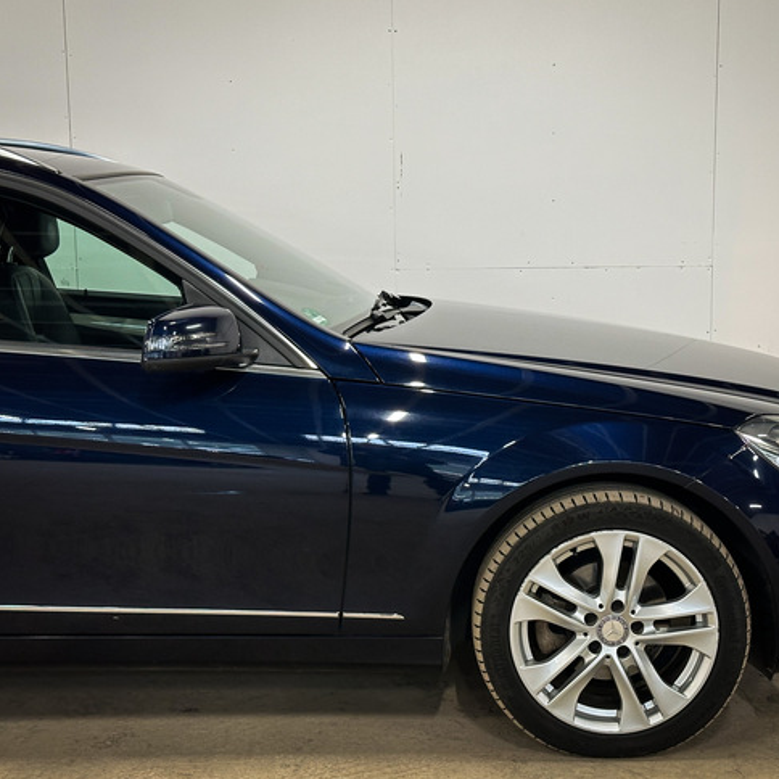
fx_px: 1451
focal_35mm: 57
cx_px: 431
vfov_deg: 30.0
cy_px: 390
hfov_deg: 30.0
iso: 160
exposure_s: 1/50
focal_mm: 6.86
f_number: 1.8
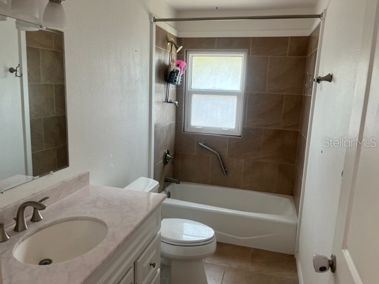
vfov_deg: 53.1
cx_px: 190
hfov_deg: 67.3
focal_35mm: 26
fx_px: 285
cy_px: 142
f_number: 1.6
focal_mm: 5.1
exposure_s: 1/120
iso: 125
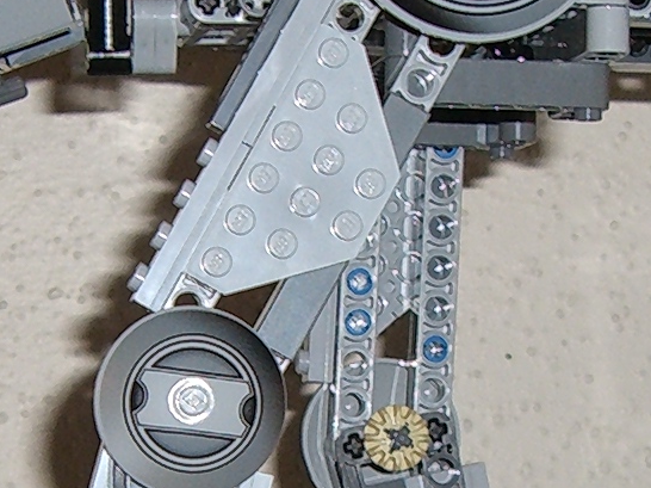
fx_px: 3684
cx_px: 222
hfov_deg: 10.1
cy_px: 433
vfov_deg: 7.6
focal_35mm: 196
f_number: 2.7
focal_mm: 6.2
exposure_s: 1/60
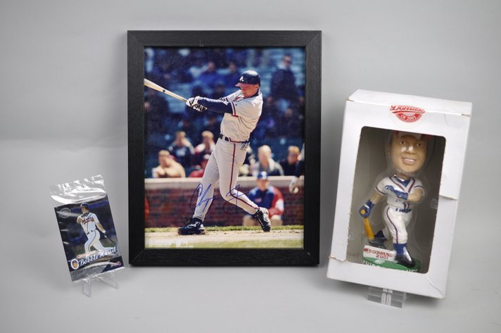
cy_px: 166
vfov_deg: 22.6
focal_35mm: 60
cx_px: 250
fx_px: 834
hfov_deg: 33.4
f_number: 4
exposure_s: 1/60
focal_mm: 40
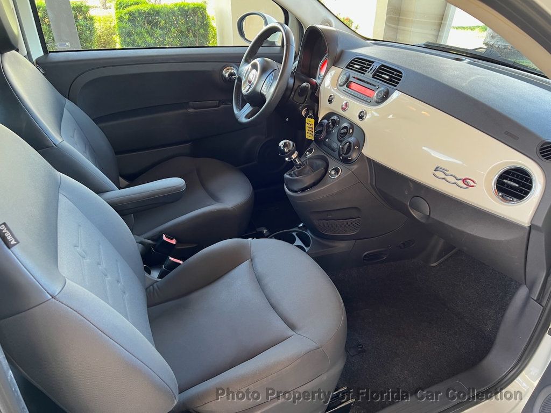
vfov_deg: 53.1
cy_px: 206
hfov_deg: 67.3
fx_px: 414
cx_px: 276
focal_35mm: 26
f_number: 1.5
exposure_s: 1/78
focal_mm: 5.7
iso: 125
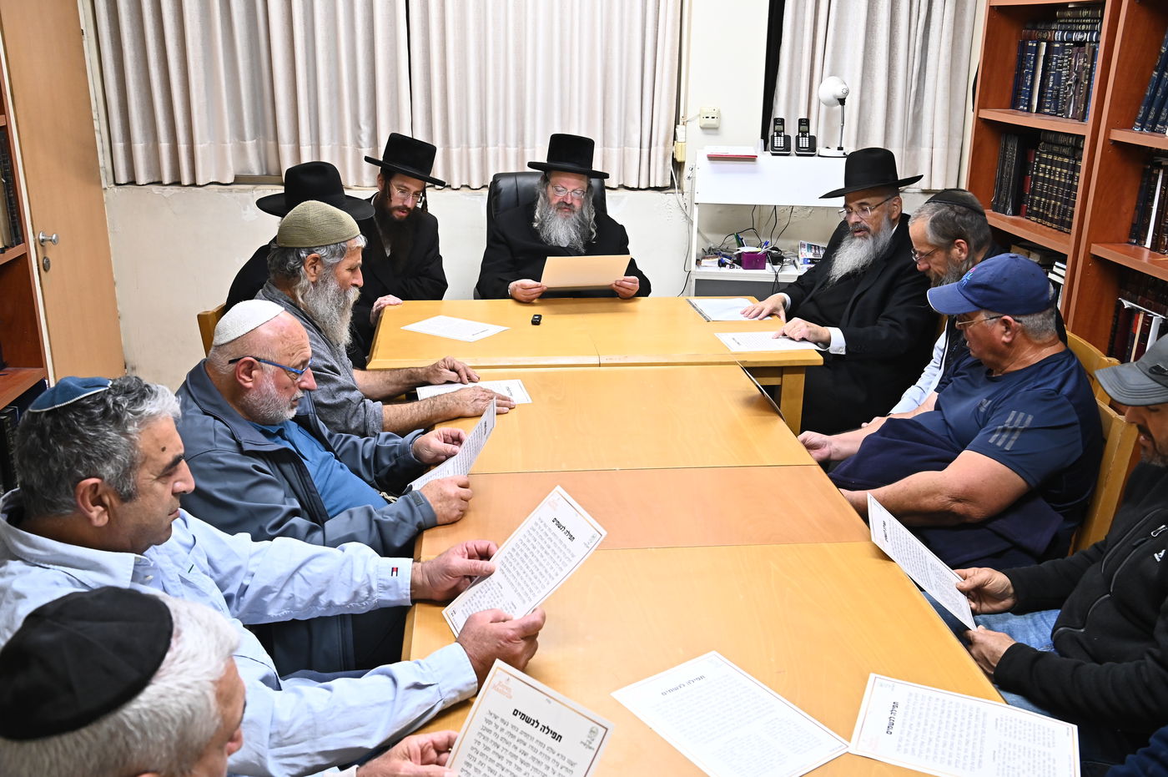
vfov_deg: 38.8
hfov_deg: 55.8
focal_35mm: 34
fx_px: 1102
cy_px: 388
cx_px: 584
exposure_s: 1/100
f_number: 8
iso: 2500
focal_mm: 34
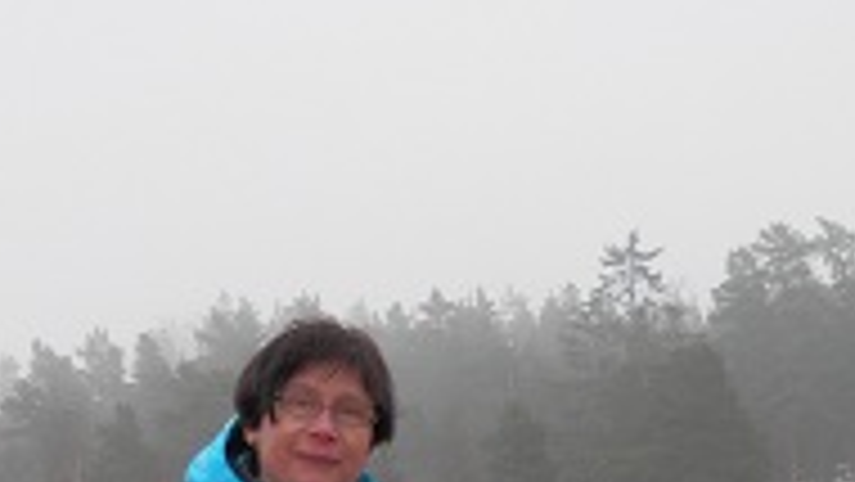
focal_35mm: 149
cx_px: 522
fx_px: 3379
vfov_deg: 7.8
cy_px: 928
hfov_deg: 14.4
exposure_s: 1/100
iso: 80
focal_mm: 9.8
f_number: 4.1
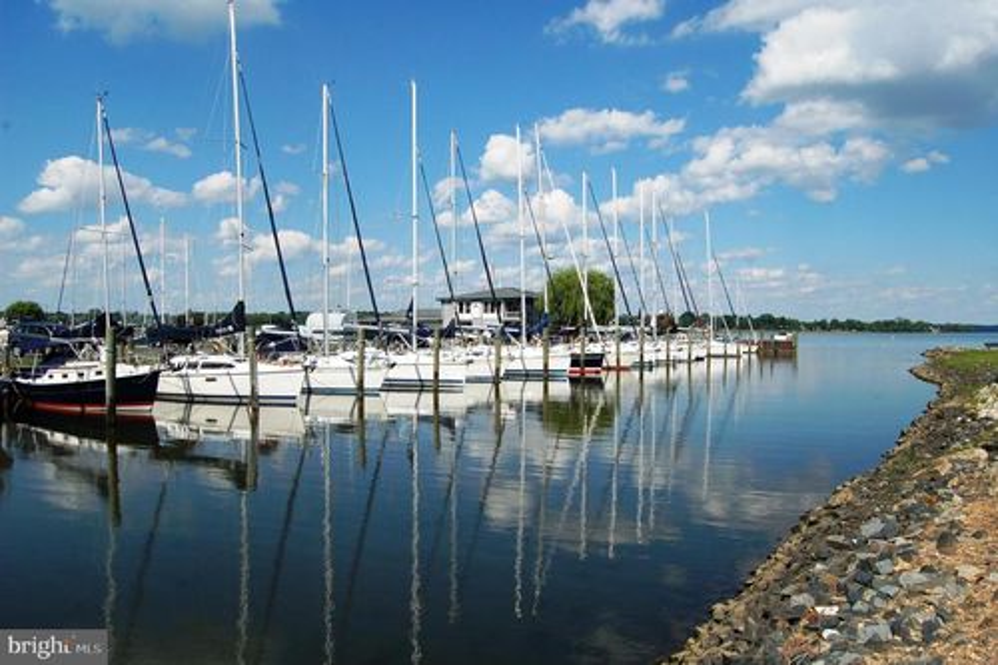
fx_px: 748
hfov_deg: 67.4
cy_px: 332
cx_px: 499
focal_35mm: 27
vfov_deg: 47.9
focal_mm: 18
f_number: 10
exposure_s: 1/400
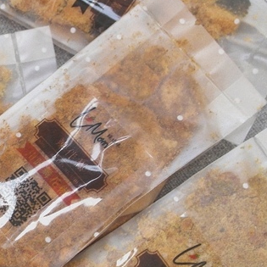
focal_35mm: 143
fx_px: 1248
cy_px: 134
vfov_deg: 12.2
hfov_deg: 11.9
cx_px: -65
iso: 800
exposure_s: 1/30
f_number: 4.5
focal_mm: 35
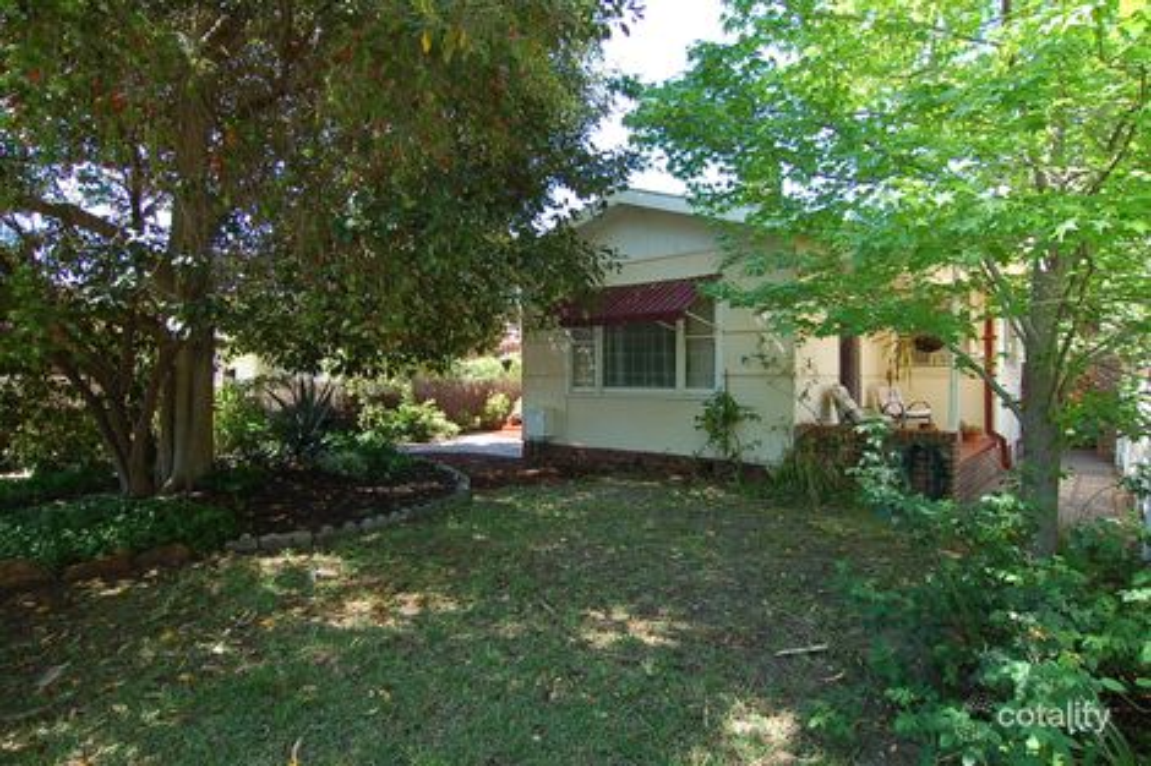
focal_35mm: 18
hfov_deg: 90.0
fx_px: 575
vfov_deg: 67.3
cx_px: 576
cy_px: 383
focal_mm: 12
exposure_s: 1/125
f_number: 5.6
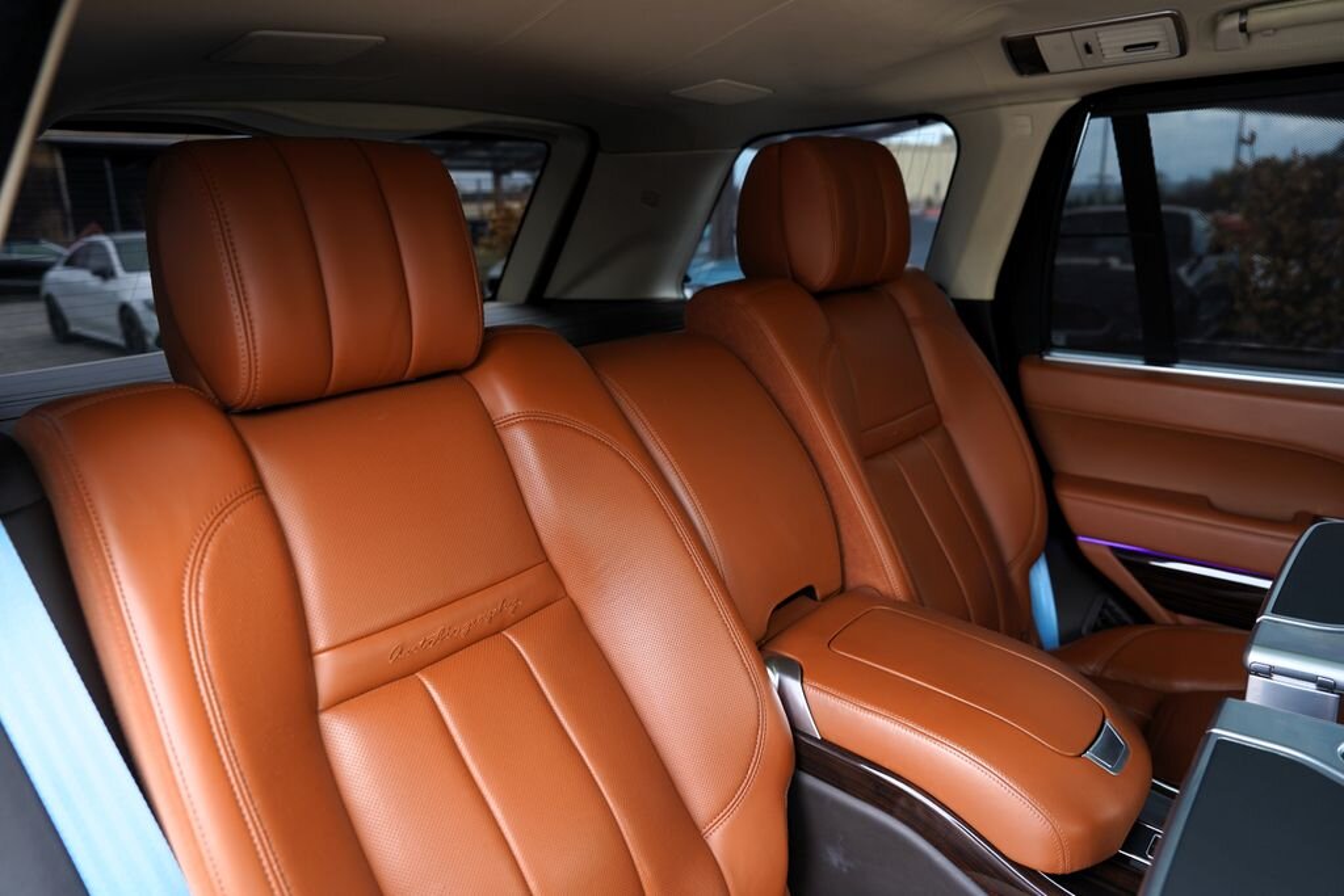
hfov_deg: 73.7
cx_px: 672
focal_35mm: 24
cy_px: 448
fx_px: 896
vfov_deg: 53.1
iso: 100
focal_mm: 24
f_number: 4
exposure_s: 1/60
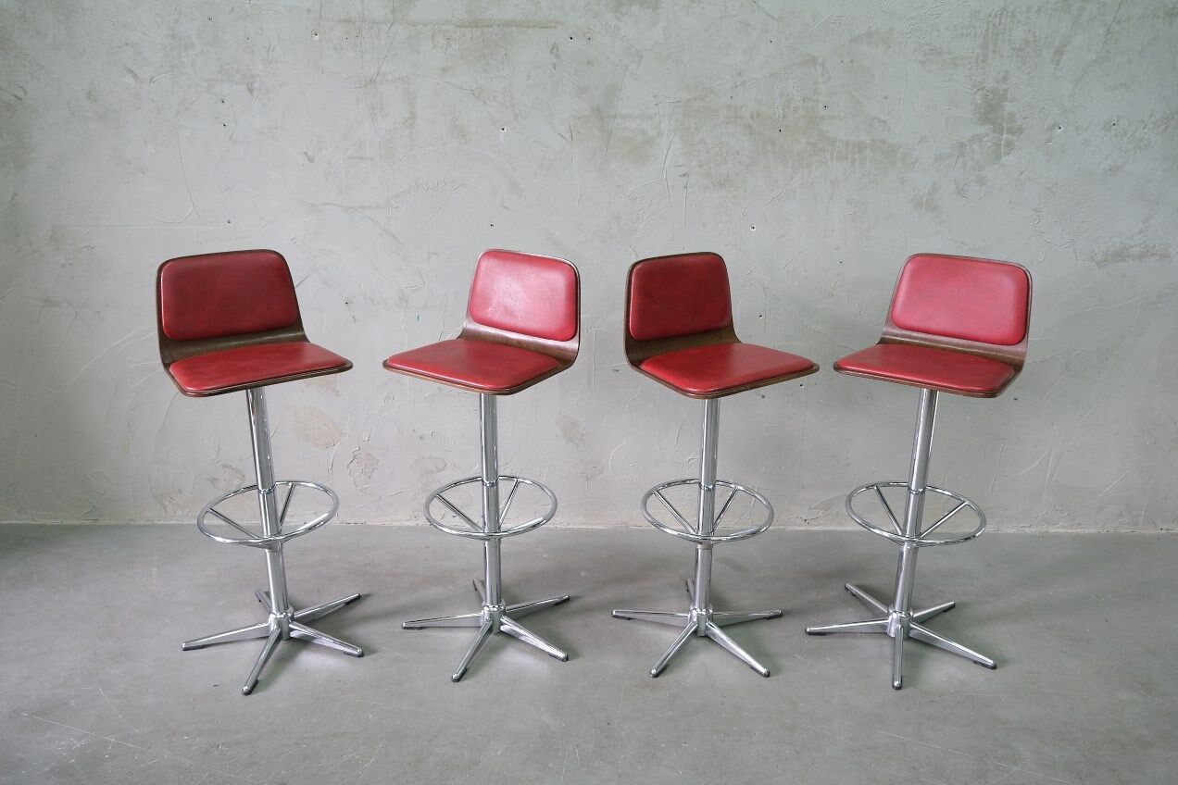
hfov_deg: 67.4
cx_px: 589
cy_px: 392
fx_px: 883
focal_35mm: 27
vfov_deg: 47.9
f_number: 4
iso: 1000
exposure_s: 1/26
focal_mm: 17.7
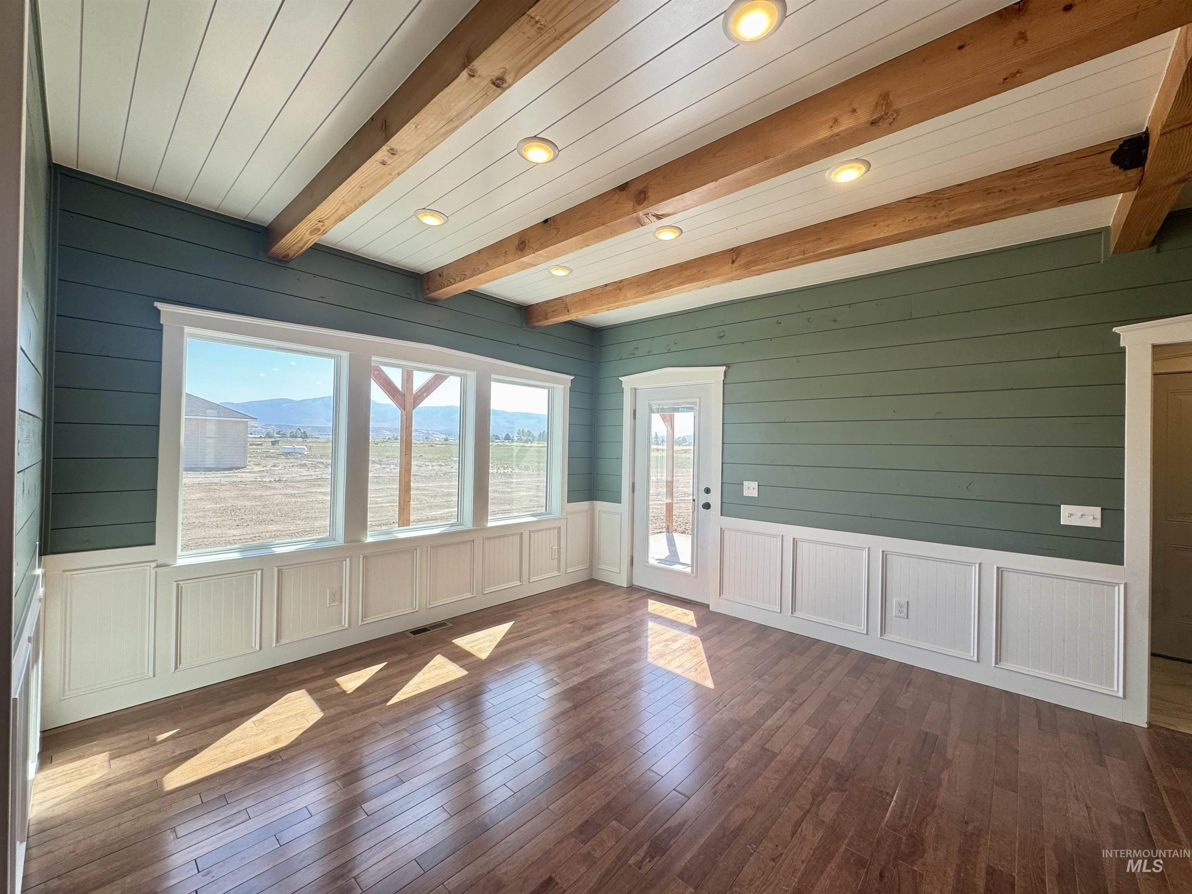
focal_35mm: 14
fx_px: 482
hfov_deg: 102.1
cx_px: 596
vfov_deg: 85.7
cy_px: 447
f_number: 2.2
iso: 50
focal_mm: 2.22
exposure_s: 1/120
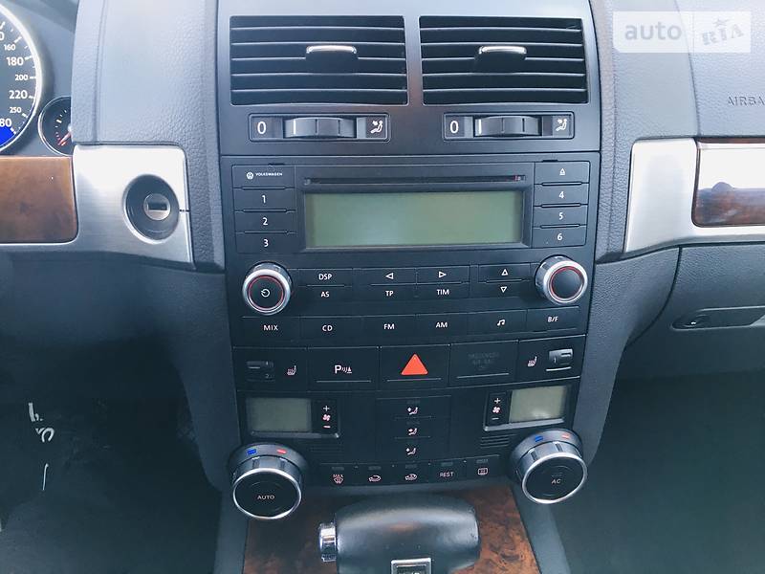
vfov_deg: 48.2
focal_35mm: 29
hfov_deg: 61.7
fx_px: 641
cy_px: 287
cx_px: 382
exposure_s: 1/33
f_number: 2.2
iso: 80
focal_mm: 4.2
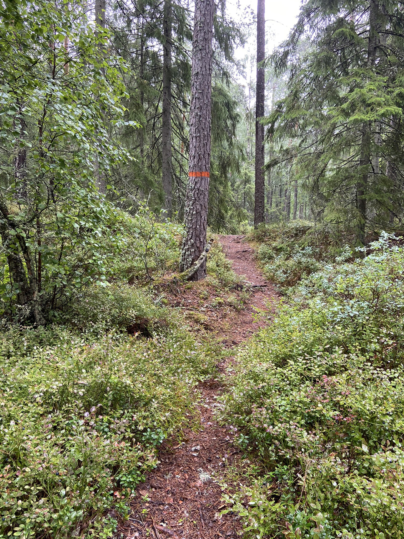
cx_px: 202
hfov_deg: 53.1
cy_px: 270
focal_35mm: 26
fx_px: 405
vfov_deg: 67.3
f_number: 1.8
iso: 100
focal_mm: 4.25
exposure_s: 1/121
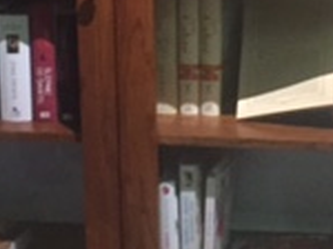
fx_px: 1191
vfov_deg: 11.7
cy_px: -36
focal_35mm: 124
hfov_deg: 15.7
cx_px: 295
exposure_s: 1/17
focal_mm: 4.15
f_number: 2.2
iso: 500
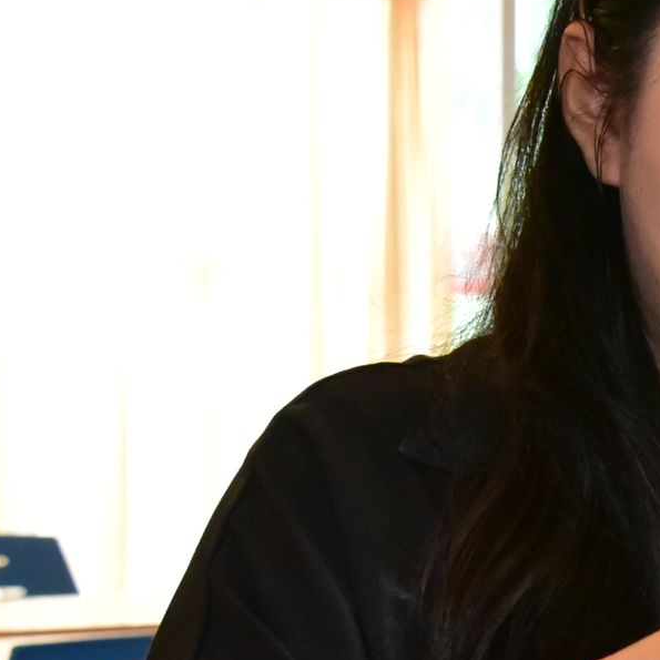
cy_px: 590
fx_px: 3085
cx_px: 826
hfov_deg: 11.9
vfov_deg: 12.1
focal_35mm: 143
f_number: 6.3
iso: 8000
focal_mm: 40
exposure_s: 1/100
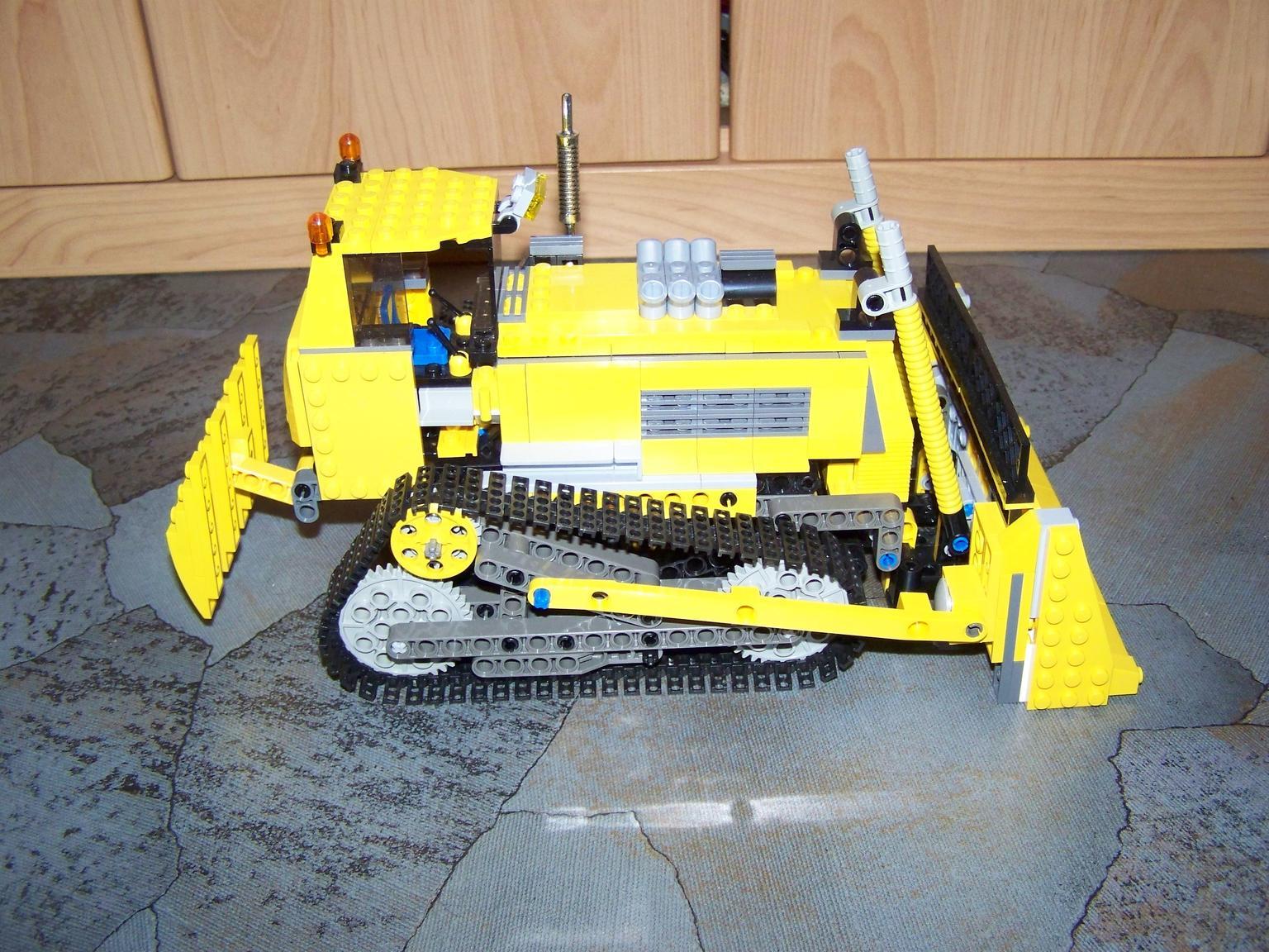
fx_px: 1393
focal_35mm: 38
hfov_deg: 49.0
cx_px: 634
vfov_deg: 37.7
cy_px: 476
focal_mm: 6.3
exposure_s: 1/30
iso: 200
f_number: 2.8
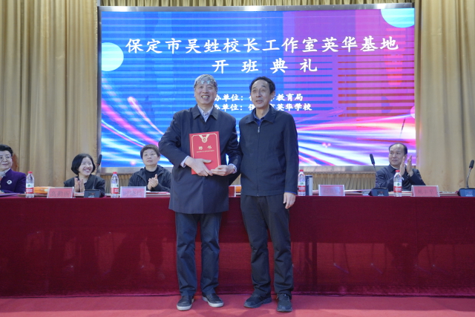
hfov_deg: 54.4
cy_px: 158
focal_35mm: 35
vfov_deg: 37.9
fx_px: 462
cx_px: 238
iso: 2000
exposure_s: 1/200
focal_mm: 35
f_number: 4
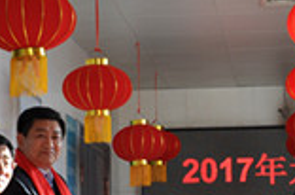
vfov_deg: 9.0
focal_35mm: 150
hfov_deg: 13.7
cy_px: 195
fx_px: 1225
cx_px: 223
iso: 250
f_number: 5.6
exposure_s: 1/125
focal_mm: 26
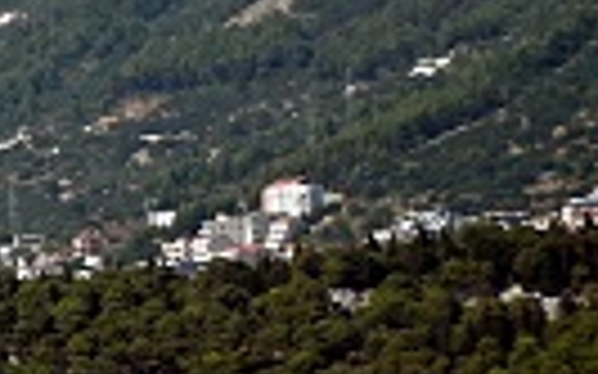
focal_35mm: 573
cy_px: -318
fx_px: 9334
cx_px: -1358
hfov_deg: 3.6
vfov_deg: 2.3
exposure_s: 1/1250
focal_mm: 75
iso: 100
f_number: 4.5
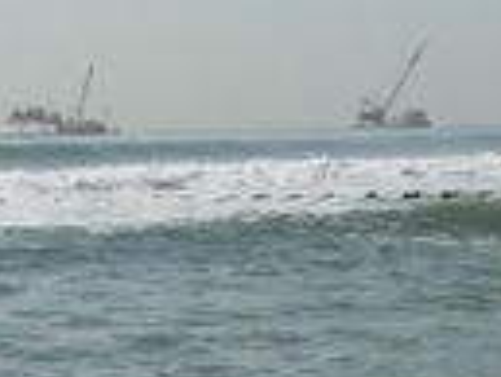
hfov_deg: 9.9
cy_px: 738
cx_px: 551
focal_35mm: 198
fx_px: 2868
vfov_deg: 7.3
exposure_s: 1/640
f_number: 6.6
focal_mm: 4.5
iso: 100
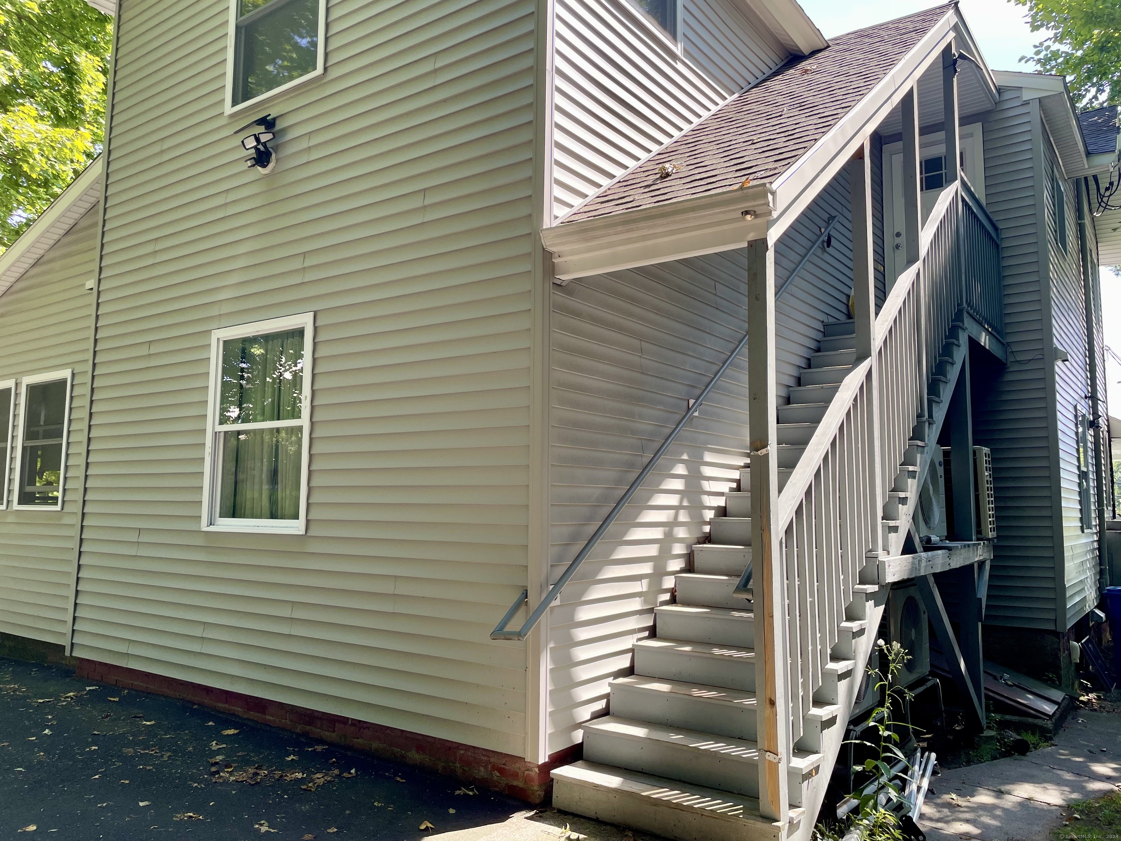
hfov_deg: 67.3
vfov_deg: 53.1
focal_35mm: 26
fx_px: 842
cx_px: 560
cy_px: 420
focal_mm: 4.2
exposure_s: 1/369
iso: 32
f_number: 1.6
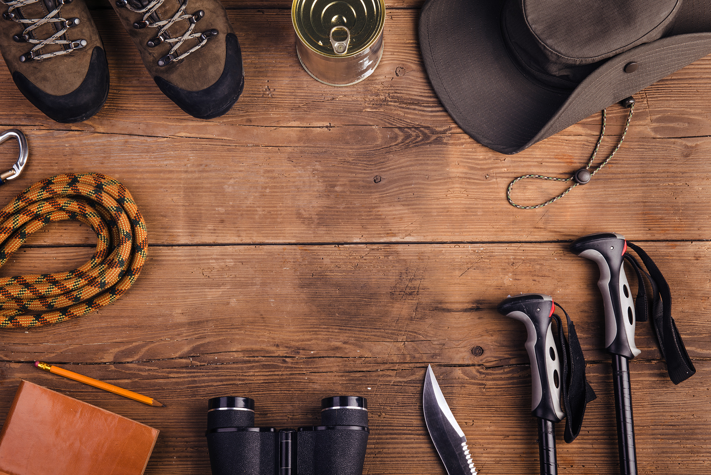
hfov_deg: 30.5
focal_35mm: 66
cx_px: 356
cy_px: 238
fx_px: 1304
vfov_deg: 20.6
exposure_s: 1/160
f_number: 13
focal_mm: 66
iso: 100
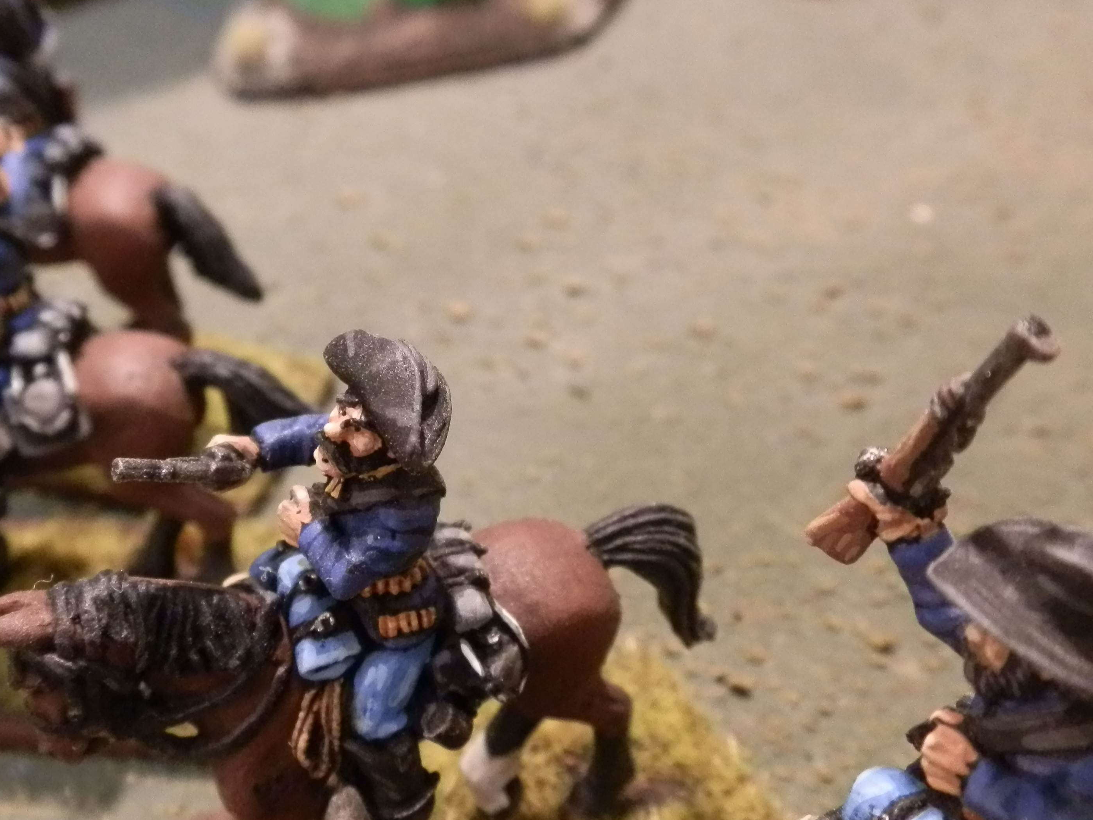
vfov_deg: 33.6
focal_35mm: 43
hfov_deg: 43.6
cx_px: 441
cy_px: 358
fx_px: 1358
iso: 400
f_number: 3.1
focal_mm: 5
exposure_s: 1/50
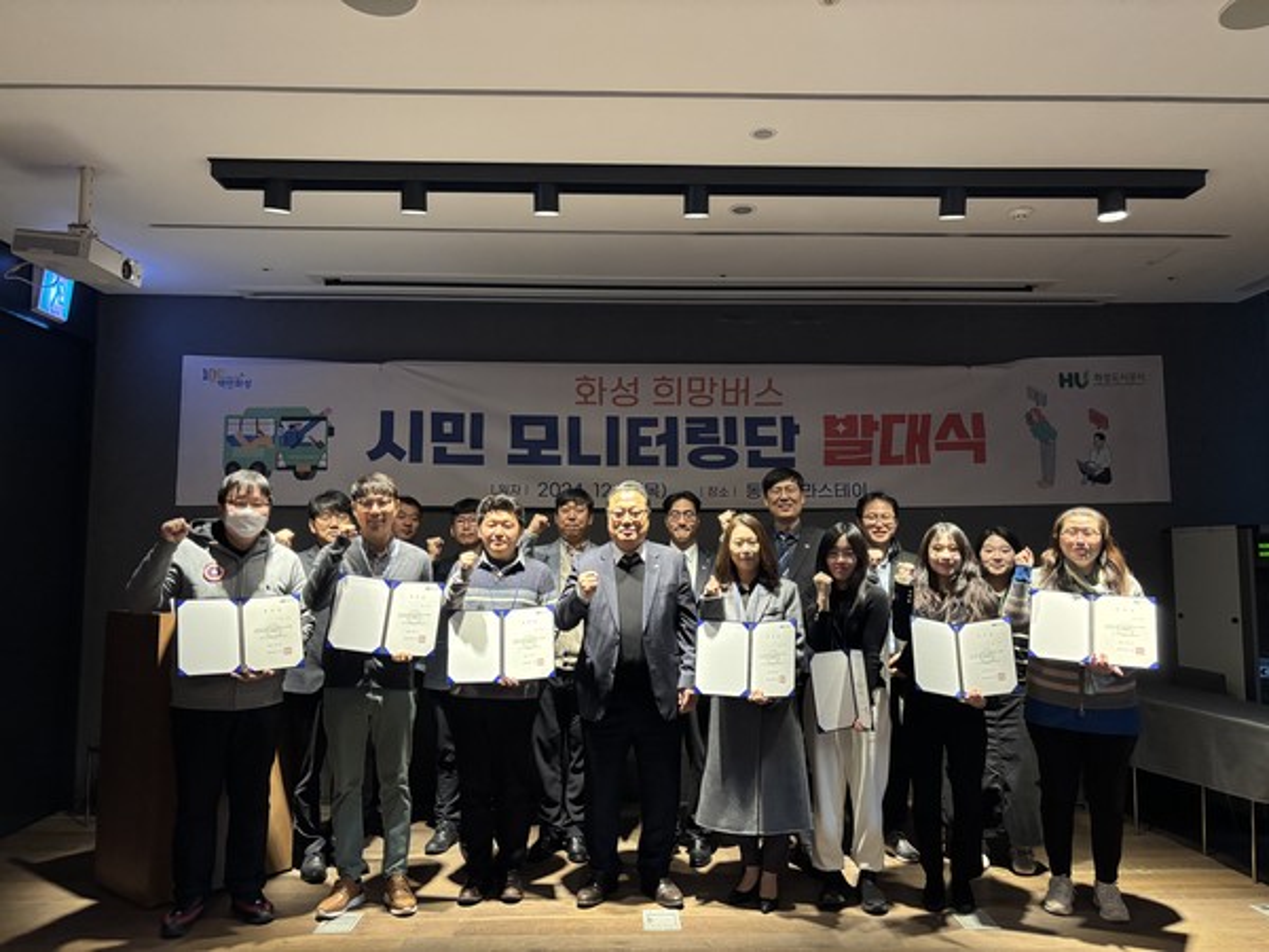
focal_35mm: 26
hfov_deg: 67.3
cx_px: 634
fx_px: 953
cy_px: 476
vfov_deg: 53.1
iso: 500
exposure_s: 1/60
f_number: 1.6
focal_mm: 5.96
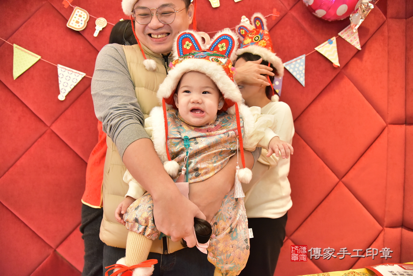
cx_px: 206
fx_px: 275
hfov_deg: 73.7
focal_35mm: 24
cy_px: 138
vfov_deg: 53.2
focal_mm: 24
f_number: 4.5
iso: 3200
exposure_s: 1/160
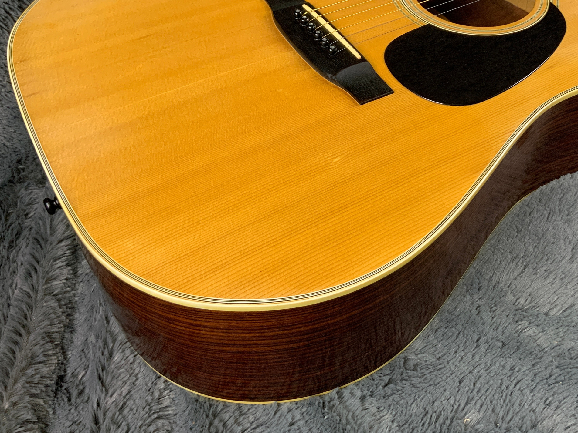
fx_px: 651
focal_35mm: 39
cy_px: 168
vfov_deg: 36.6
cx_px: 371
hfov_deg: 47.3
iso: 50
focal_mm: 3
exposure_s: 1/50
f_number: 1.8
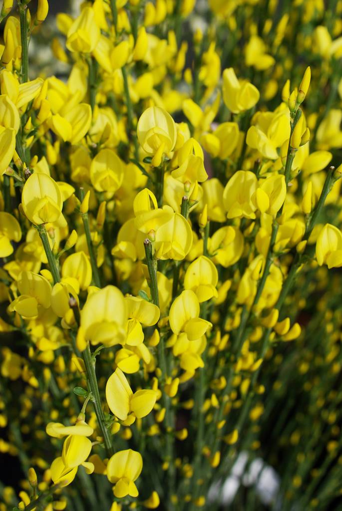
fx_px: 746
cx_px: 171
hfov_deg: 25.8
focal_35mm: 52
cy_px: 256
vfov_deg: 37.8
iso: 100
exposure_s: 1/350
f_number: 6.7
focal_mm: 35
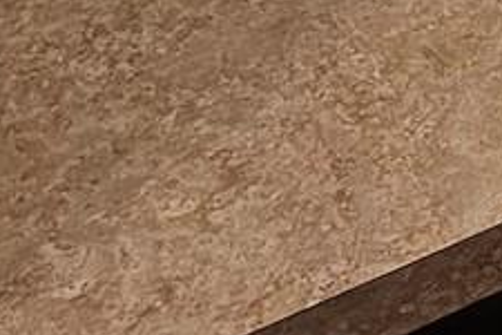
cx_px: 1194
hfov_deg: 14.4
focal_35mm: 96
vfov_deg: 11.4
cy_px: -505
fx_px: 1339
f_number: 2.2
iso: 100
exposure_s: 1/60
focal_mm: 2.2
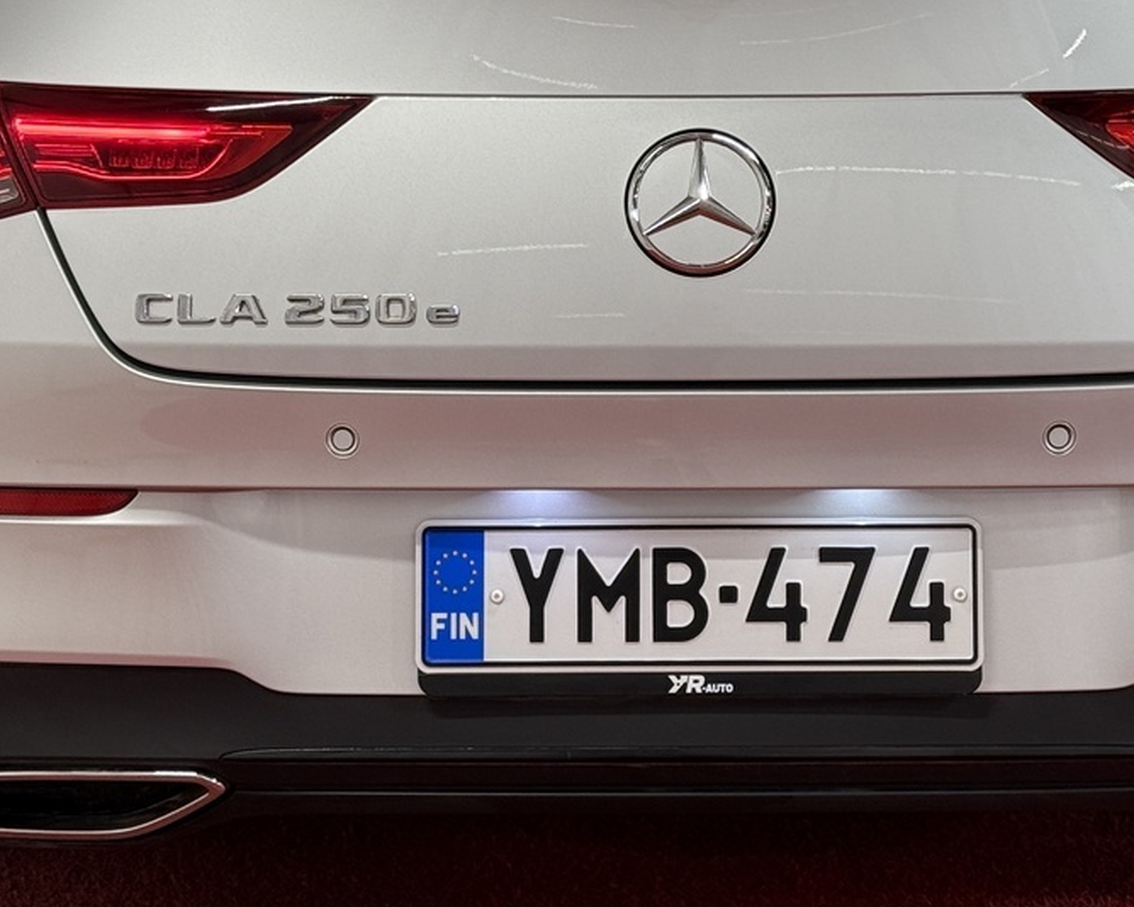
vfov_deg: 15.1
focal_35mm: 101
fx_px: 3389
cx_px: 715
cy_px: 163
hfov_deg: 19.0
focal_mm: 6.76
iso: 50
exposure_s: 1/60
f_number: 1.78
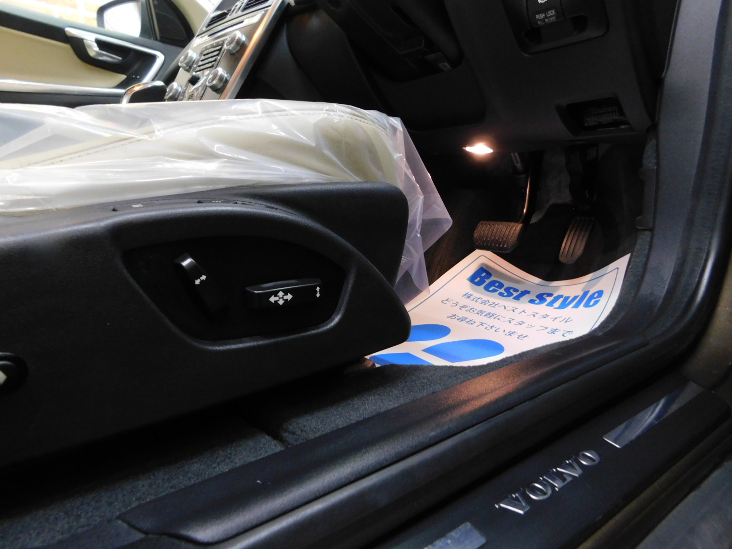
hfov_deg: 73.9
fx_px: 486
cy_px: 274
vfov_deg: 58.9
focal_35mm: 23
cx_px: 366
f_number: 3
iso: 400
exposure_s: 1/10
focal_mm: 4
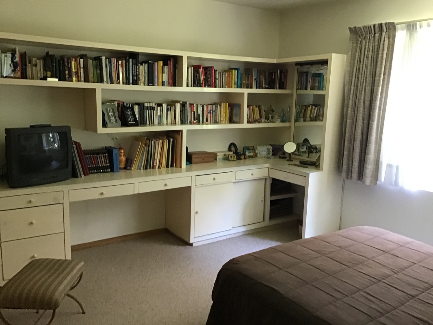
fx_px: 388
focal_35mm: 31
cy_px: 162
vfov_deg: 45.5
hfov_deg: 58.3
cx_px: 216
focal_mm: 3.3
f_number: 2.4
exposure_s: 1/17
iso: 200
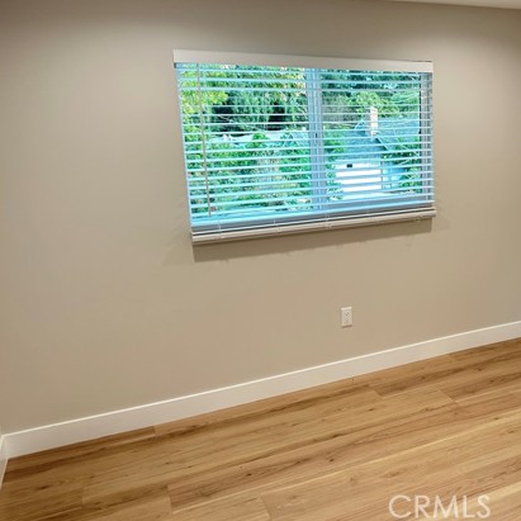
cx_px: 385
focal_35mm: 33
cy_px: 221
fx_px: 562
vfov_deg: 49.6
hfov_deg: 48.0
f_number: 1.78
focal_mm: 6.86
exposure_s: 1/60
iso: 160
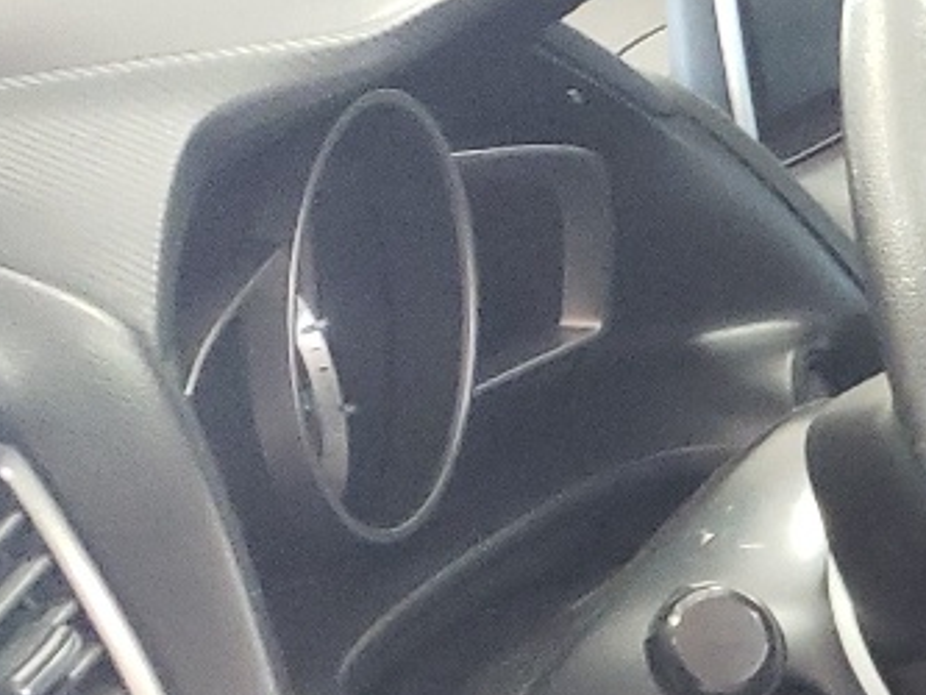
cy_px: 1237
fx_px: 3345
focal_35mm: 125
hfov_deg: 13.6
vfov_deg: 11.1
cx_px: 1824
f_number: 1.5
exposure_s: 1/30
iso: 343
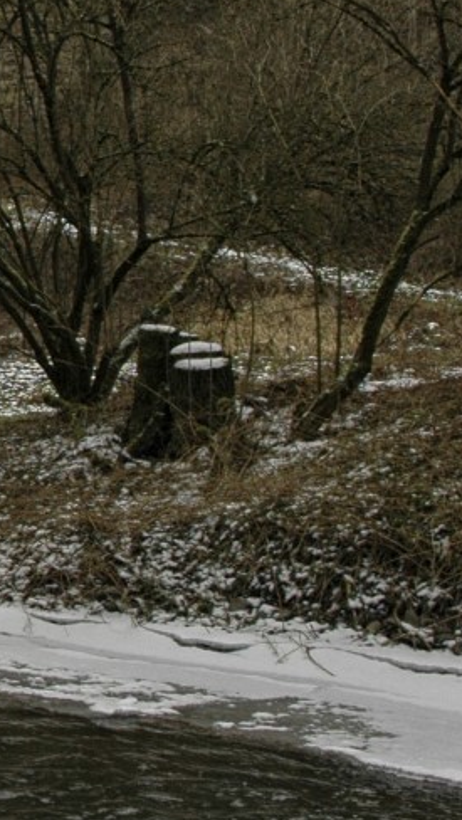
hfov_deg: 11.9
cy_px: 242
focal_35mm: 94
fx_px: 2044
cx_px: -375
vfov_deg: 22.5
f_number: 7.1
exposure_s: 1/200
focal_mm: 18
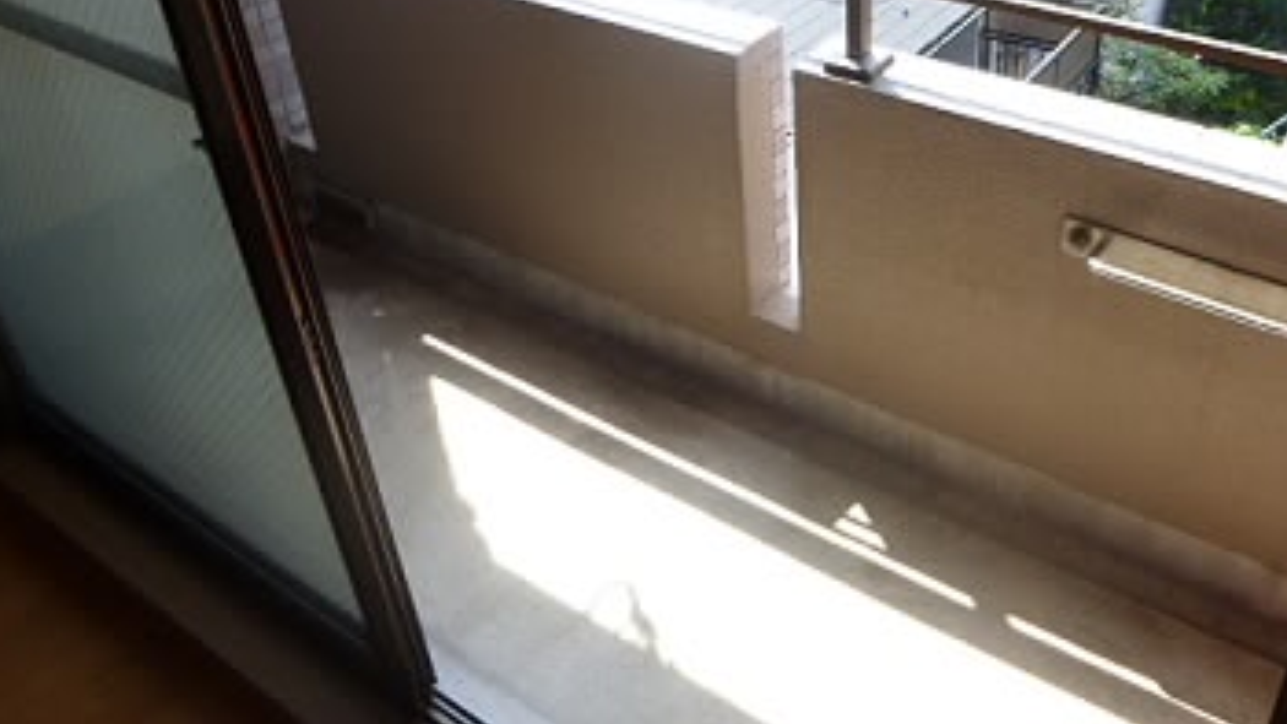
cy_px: 288
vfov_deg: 33.6
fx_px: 1195
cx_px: 735
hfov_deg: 56.4
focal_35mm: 35
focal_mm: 4.5
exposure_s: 1/200
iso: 100
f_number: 3.1
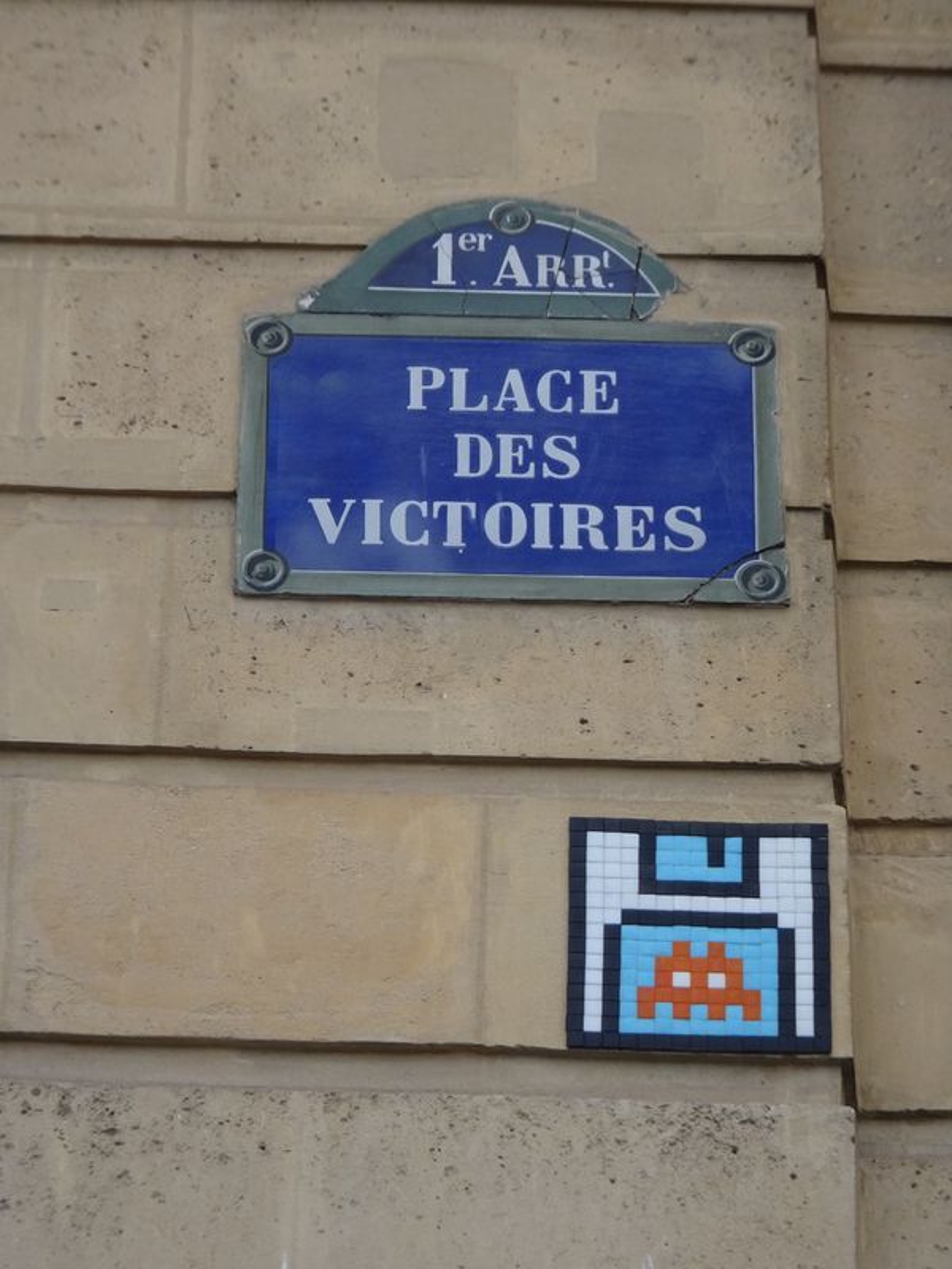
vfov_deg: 14.6
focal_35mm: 135
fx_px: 4950
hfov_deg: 11.0
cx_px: 476
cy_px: 634
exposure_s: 1/160
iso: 125
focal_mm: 23.11
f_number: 5.6
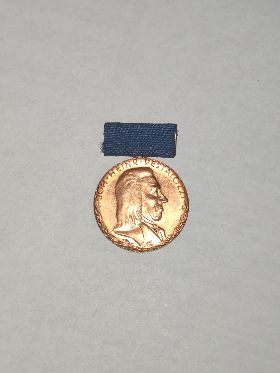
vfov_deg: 28.6
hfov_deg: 21.6
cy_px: 186
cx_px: 140
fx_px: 733
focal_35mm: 68
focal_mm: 5.52
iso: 400
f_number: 1.95
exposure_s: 1/100
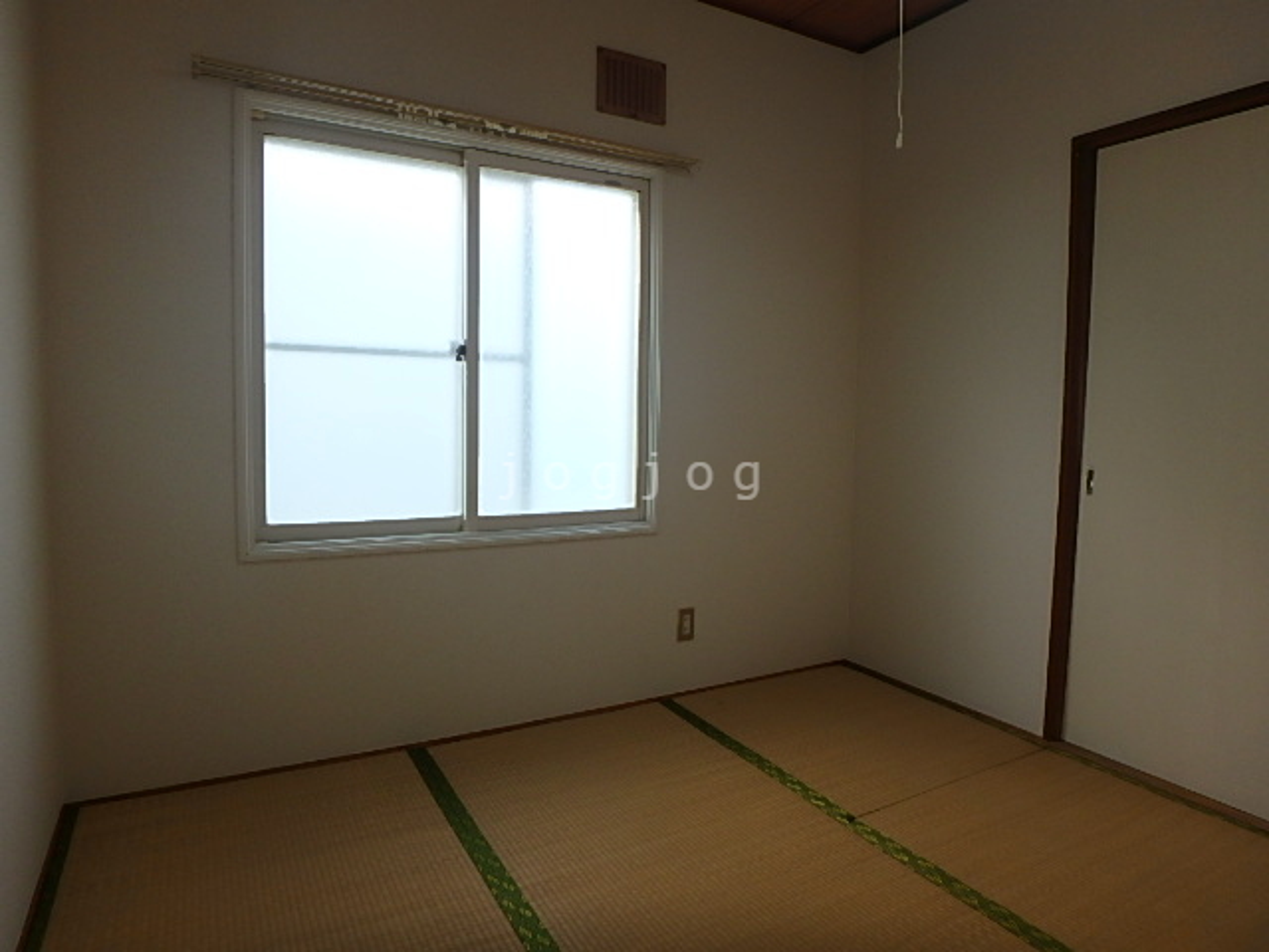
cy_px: 476
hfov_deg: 79.0
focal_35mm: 21
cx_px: 634
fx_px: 770
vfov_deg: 63.4
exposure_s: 1/80
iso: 125
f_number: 3.5
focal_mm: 3.7
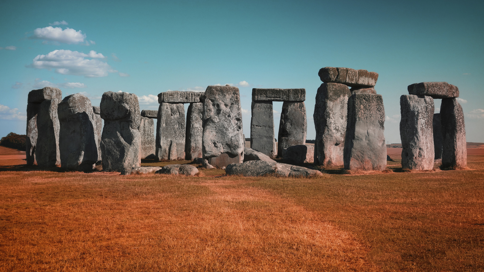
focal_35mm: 42
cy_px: 124
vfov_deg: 28.3
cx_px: 242
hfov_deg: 48.4
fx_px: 539
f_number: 5.6
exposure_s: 1/640
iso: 125
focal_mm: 14.93
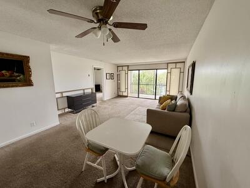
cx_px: 125
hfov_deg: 102.1
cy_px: 94
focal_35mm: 14
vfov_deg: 85.7
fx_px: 101
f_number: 2.2
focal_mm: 2.22
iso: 125
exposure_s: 1/99
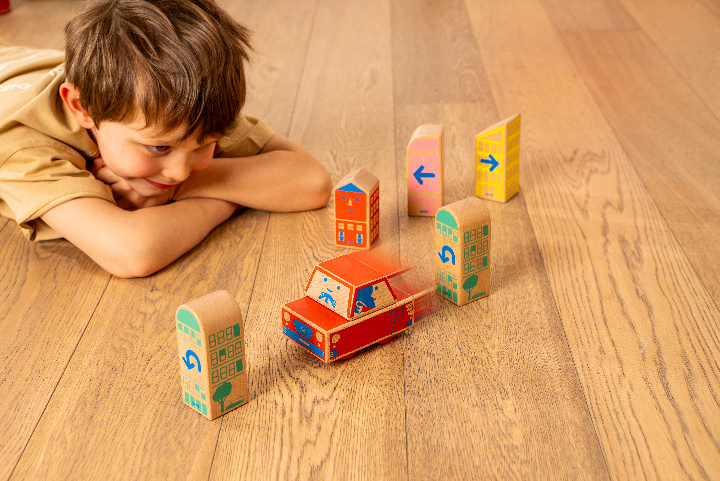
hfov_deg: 37.5
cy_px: 240
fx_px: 1061
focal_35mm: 53
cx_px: 360
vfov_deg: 25.5
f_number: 7.1
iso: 250
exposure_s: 1/160
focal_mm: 53
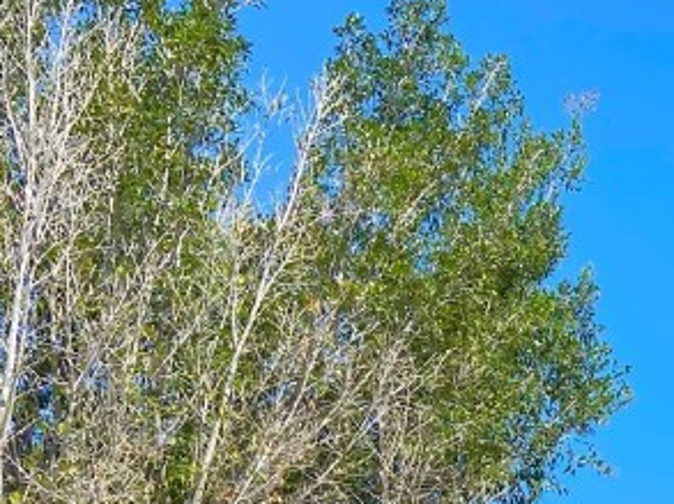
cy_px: 858
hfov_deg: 20.2
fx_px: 1770
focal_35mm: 91
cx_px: 803
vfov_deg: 14.5
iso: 32
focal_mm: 4.25
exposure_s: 1/2967
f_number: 1.8
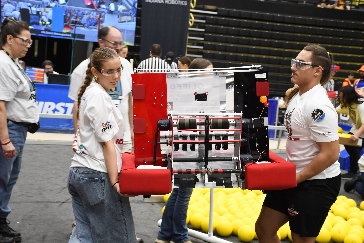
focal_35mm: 63
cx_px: 182
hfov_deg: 31.9
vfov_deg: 21.6
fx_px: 637
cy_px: 122
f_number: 5
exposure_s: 1/60
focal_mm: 42
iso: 900
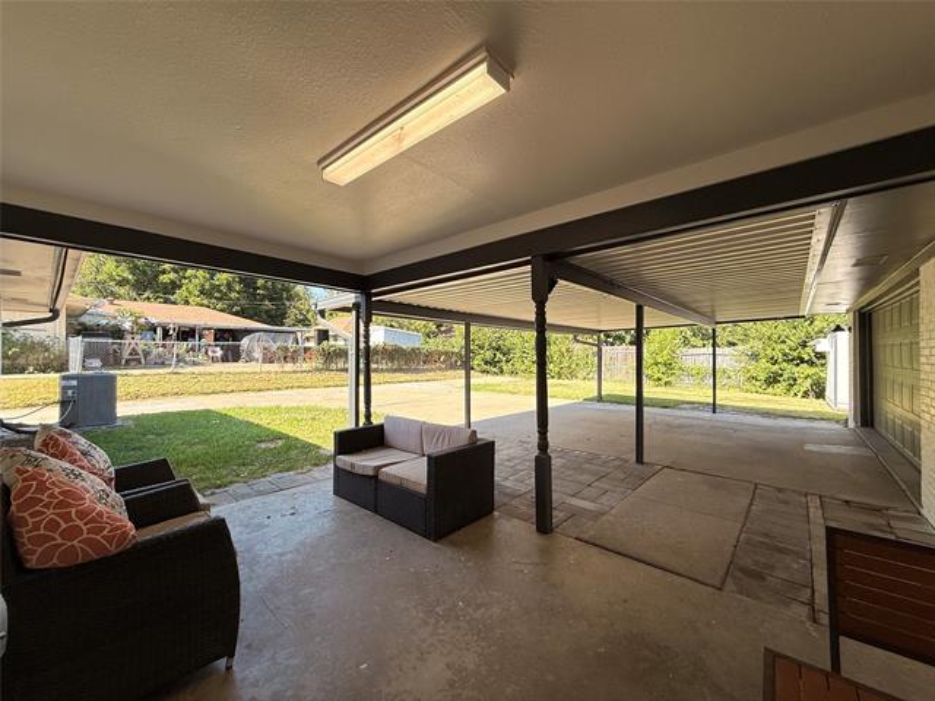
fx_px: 378
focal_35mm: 14
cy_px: 350
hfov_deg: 102.1
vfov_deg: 85.7
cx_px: 468
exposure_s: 1/494
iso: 50
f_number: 2.2
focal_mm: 2.22
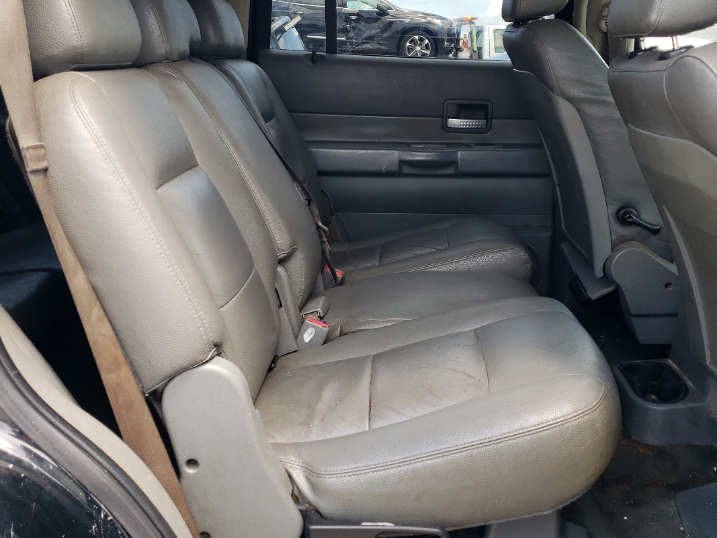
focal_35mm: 39
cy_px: 217
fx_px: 808
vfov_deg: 36.7
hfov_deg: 47.5
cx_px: 441
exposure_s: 1/270
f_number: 1.5
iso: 50
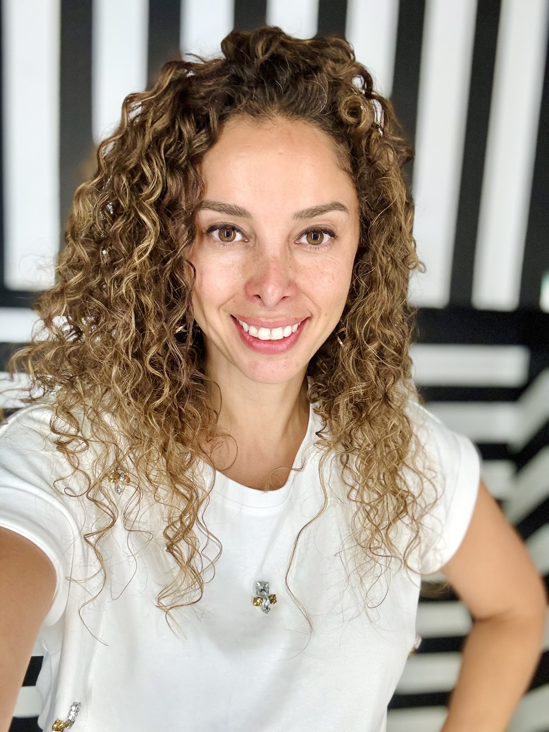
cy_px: 366
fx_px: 634
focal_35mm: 30
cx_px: 274
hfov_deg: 46.8
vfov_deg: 60.0
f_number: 1.9
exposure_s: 1/50
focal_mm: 2.69
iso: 160
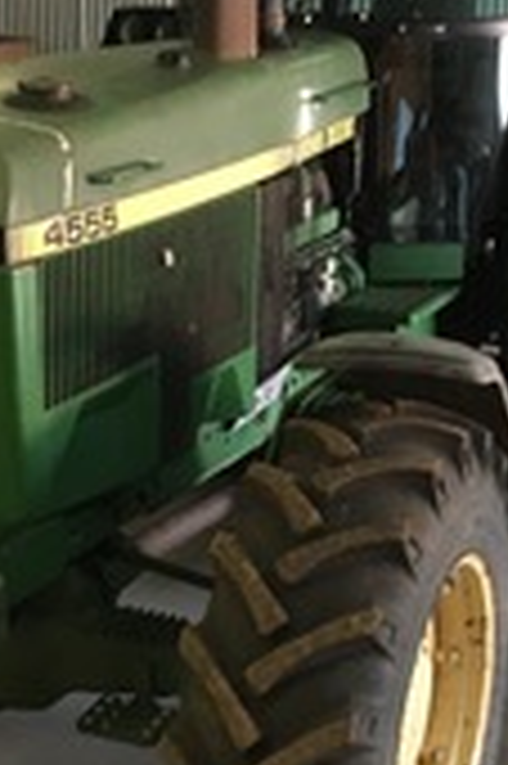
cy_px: 351
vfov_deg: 28.5
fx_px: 1506
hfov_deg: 19.1
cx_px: 270
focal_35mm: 71
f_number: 2.2
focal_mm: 4.15
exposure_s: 1/17
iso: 400
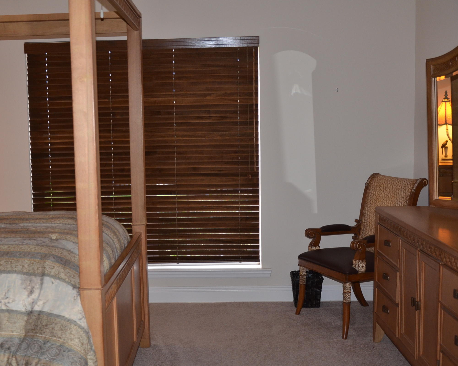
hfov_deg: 41.0
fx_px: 610
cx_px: 194
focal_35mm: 45
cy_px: 182
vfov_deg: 33.4
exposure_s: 1/60
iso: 800
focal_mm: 26
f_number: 4
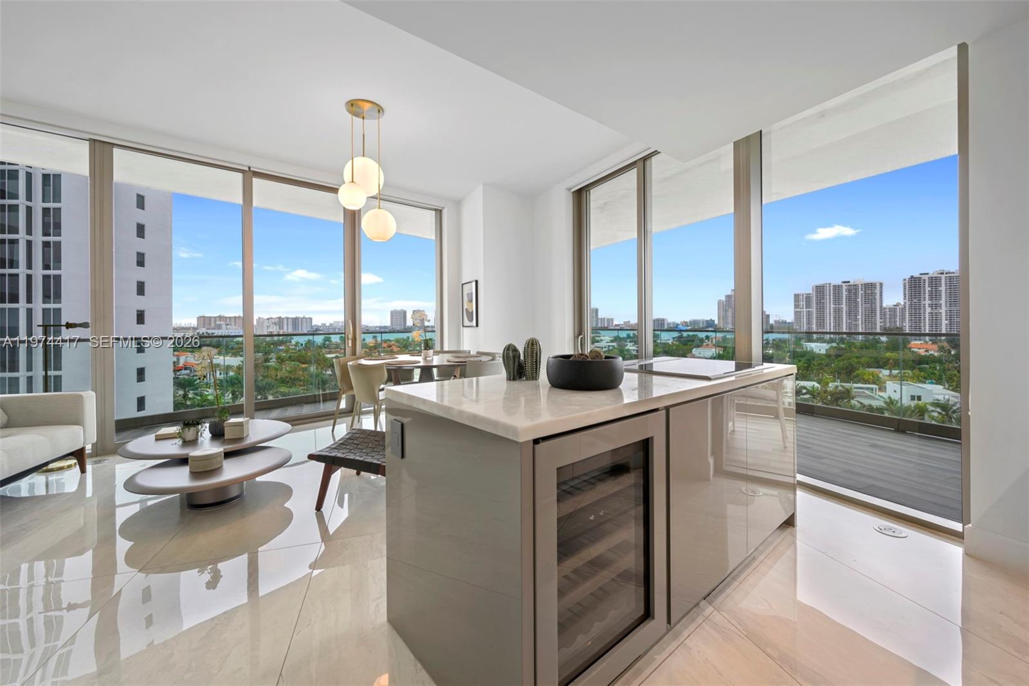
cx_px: 514
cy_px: 343
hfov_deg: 104.3
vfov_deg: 81.2
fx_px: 400
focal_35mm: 14
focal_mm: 14
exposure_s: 1/6
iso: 100
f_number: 9
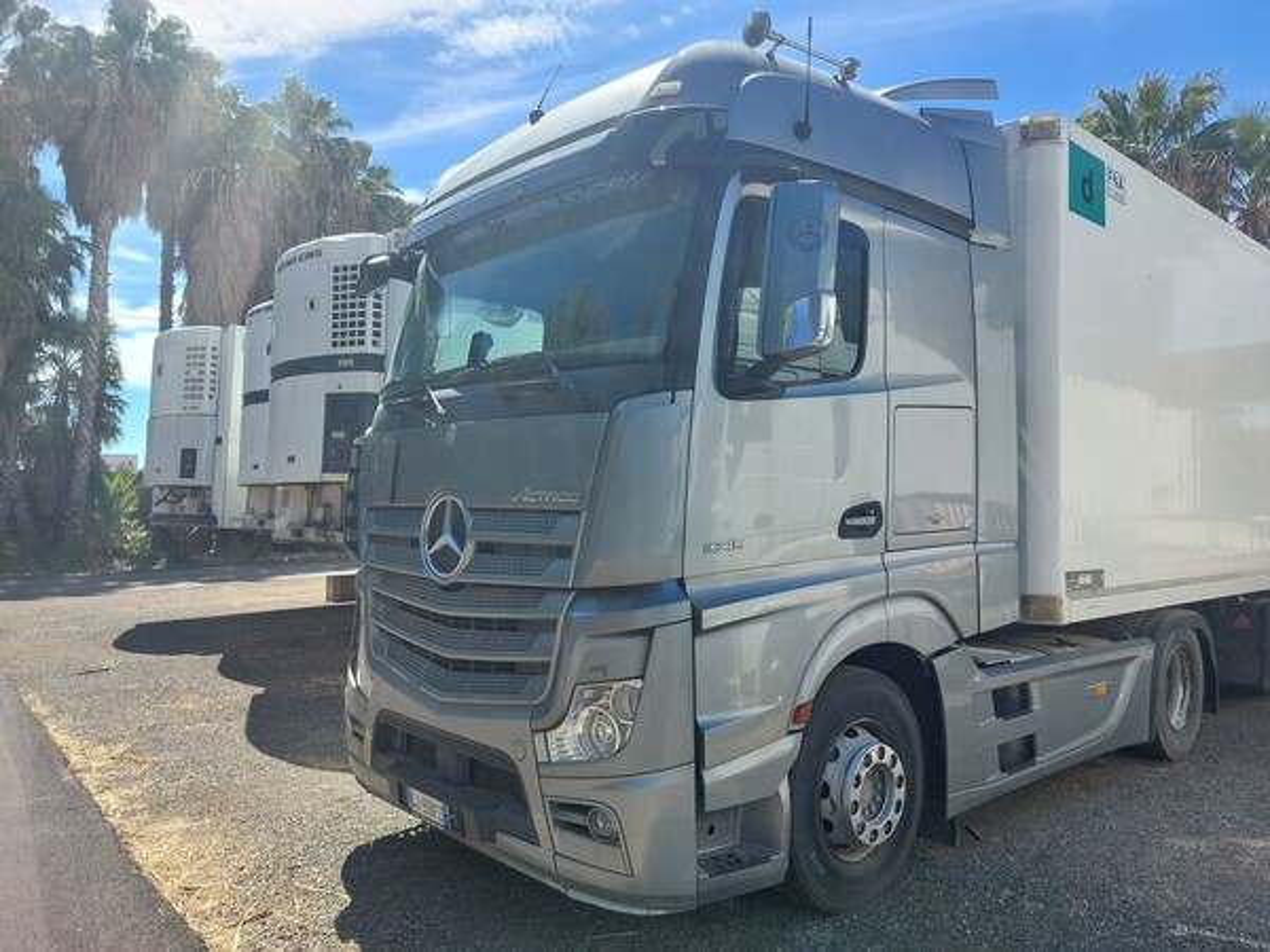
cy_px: 476
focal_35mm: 25
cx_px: 635
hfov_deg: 69.4
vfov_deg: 54.9
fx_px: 917
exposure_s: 1/501
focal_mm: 5.23
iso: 25
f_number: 1.8
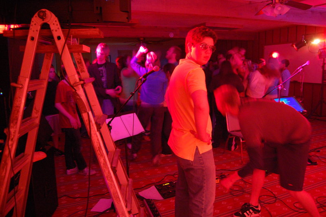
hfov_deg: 67.4
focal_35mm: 27
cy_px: 108
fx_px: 244
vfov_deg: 47.9
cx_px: 163
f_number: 3.5
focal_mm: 18
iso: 1600
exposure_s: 1/8
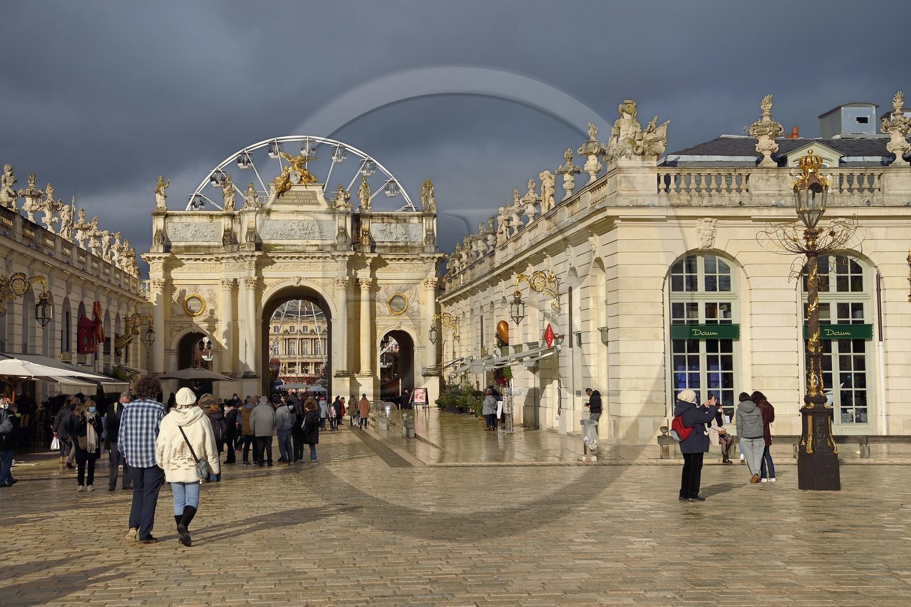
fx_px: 1265
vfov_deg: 27.0
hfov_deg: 39.6
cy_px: 304
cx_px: 456
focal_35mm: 50
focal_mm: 50
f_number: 8
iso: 200
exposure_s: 1/1000
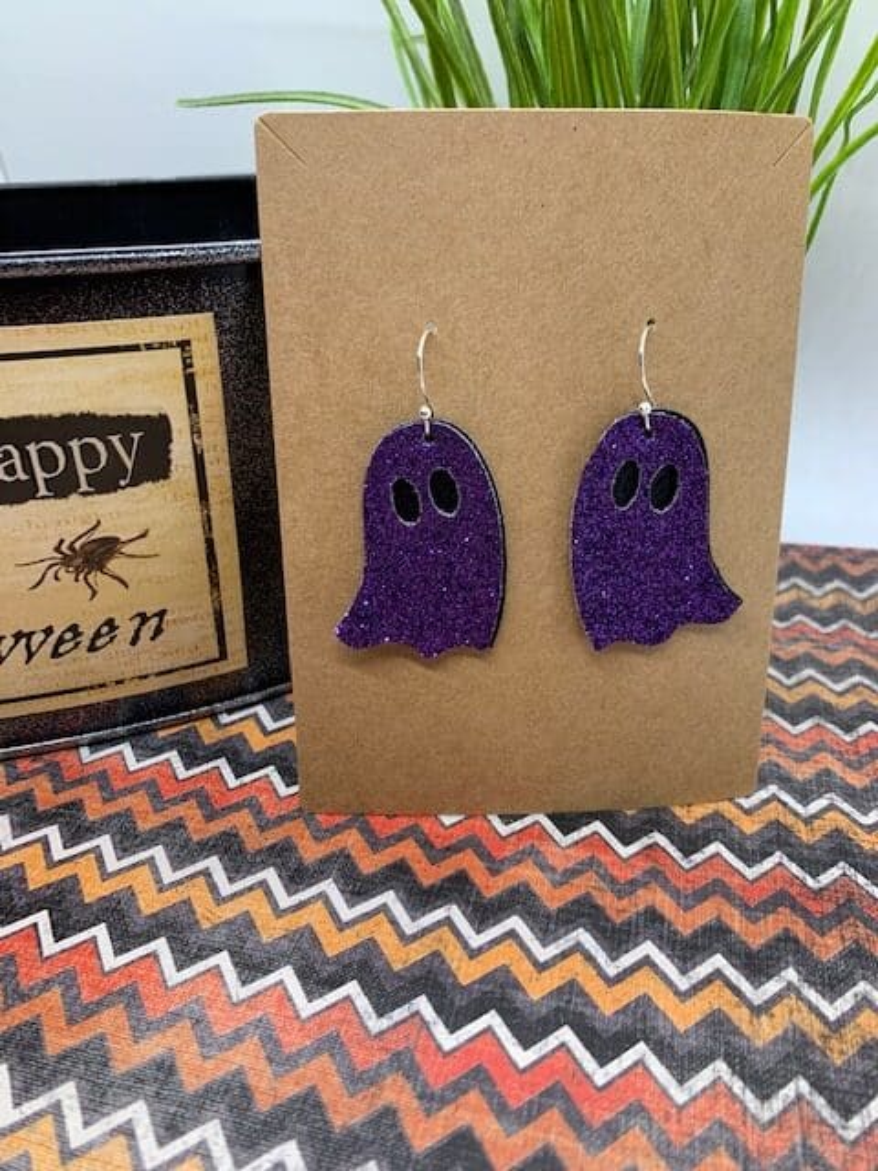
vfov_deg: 67.3
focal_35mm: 26
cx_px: 439
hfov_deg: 53.1
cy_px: 586
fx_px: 879
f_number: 1.8
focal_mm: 4.25
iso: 80
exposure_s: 1/120
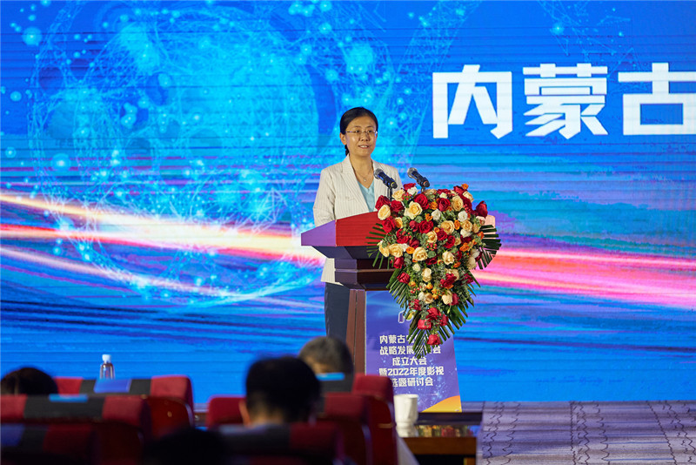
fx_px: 2766
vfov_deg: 9.6
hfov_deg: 14.3
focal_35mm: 143
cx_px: 348
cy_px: 232
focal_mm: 143
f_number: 2.8
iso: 1600
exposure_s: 1/500
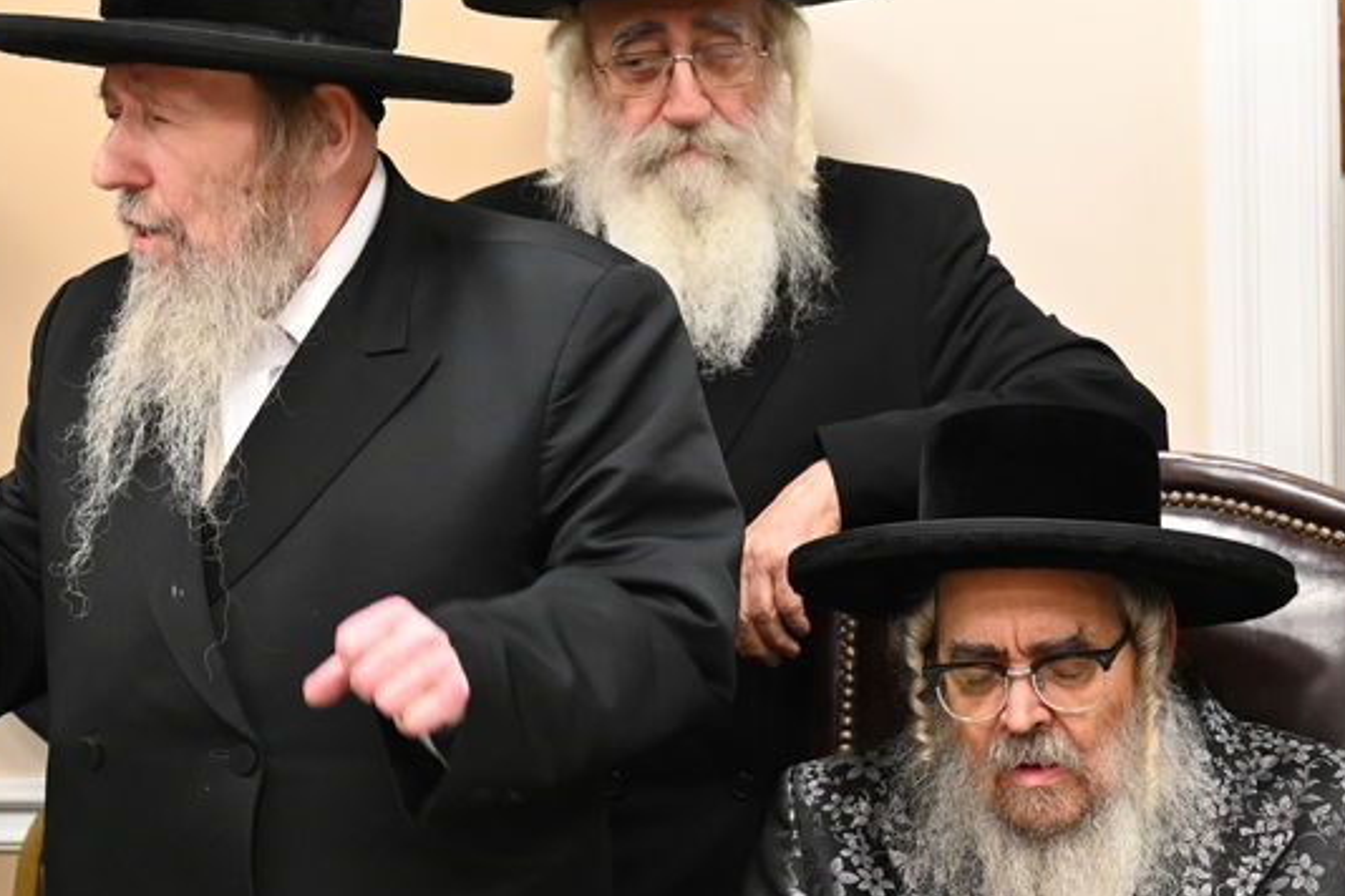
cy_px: 552
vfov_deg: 12.4
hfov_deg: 18.6
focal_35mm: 110
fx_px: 4109
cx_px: 602
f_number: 2.8
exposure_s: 1/125
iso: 1400
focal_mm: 28
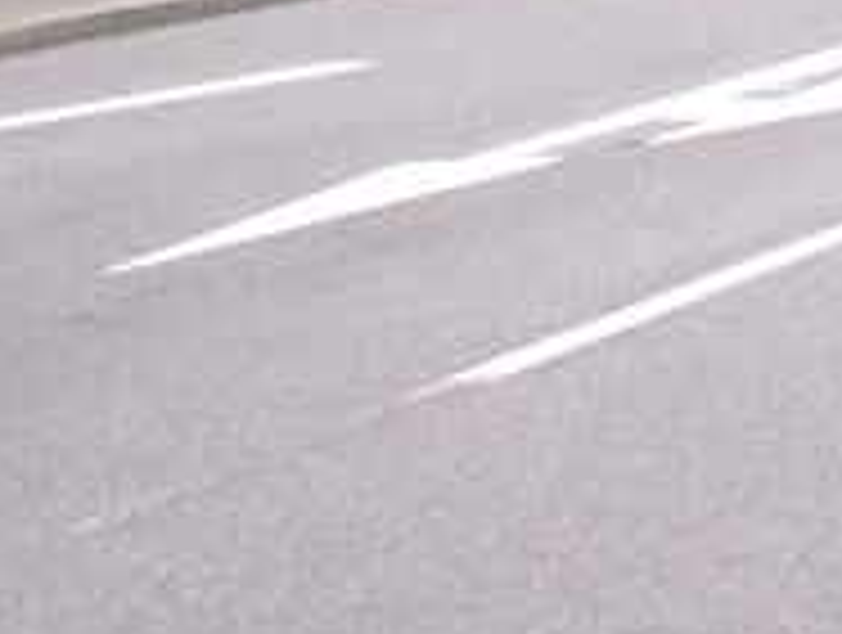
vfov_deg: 7.3
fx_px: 4899
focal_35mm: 201
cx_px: 1340
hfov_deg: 9.5
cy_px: -402
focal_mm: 10.3
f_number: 4.4
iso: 100
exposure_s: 1/60
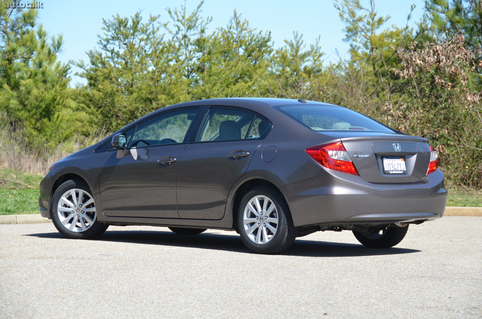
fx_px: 1503
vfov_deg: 12.1
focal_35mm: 112
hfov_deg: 18.2
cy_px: 160
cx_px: 241
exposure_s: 1/1250
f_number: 5
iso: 400
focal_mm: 75
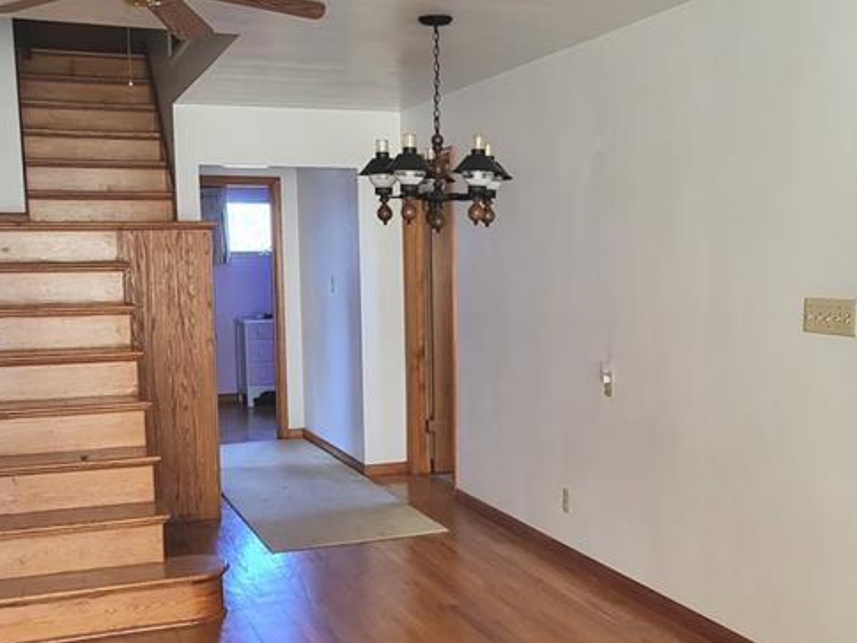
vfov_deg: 33.5
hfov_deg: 43.7
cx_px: 501
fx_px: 1065
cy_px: 390
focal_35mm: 43
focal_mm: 4.25
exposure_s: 1/120
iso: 320
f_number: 1.8
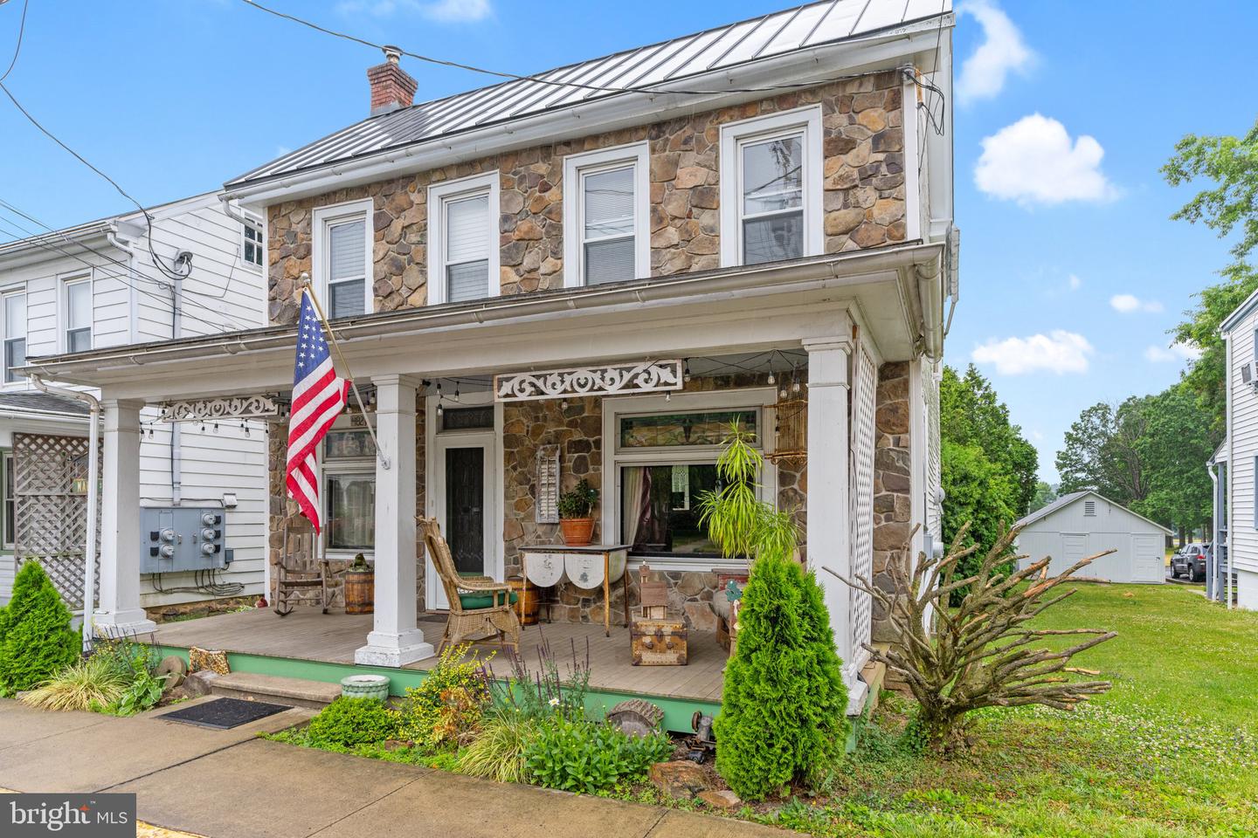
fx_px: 699
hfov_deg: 84.0
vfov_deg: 61.9
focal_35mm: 20
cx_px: 629
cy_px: 419
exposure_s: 1/100
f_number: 7.1
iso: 320
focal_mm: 20
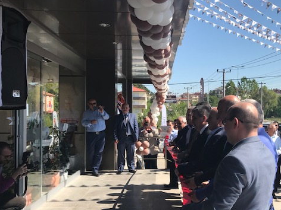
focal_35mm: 38
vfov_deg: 37.6
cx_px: 179
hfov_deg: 48.4
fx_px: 308
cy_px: 125
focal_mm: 3.99
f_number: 1.8
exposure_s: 1/1681
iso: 20
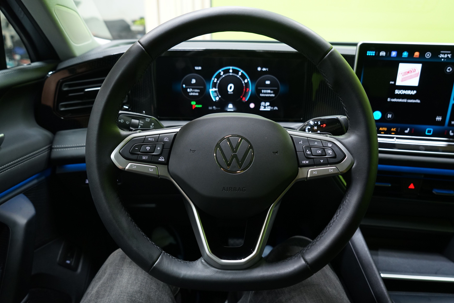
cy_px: 154
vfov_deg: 51.3
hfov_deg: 71.5
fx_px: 315
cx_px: 236
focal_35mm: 25
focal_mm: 24
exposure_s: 1/20
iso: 1250
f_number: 4.5
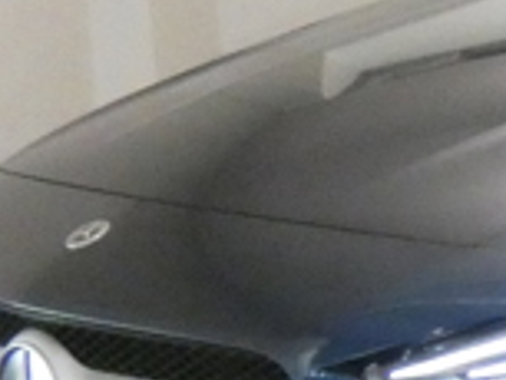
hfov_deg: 10.4
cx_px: 1065
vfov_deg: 8.5
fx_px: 2516
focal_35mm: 172
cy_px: 459
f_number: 3.4
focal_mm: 6
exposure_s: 1/125
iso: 2000
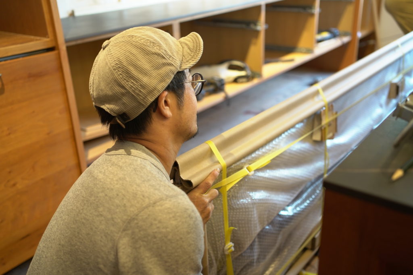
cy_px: 138
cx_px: 206
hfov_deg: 54.4
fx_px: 402
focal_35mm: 35
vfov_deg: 37.9
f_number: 2.8
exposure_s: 1/40
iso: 800
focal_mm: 35
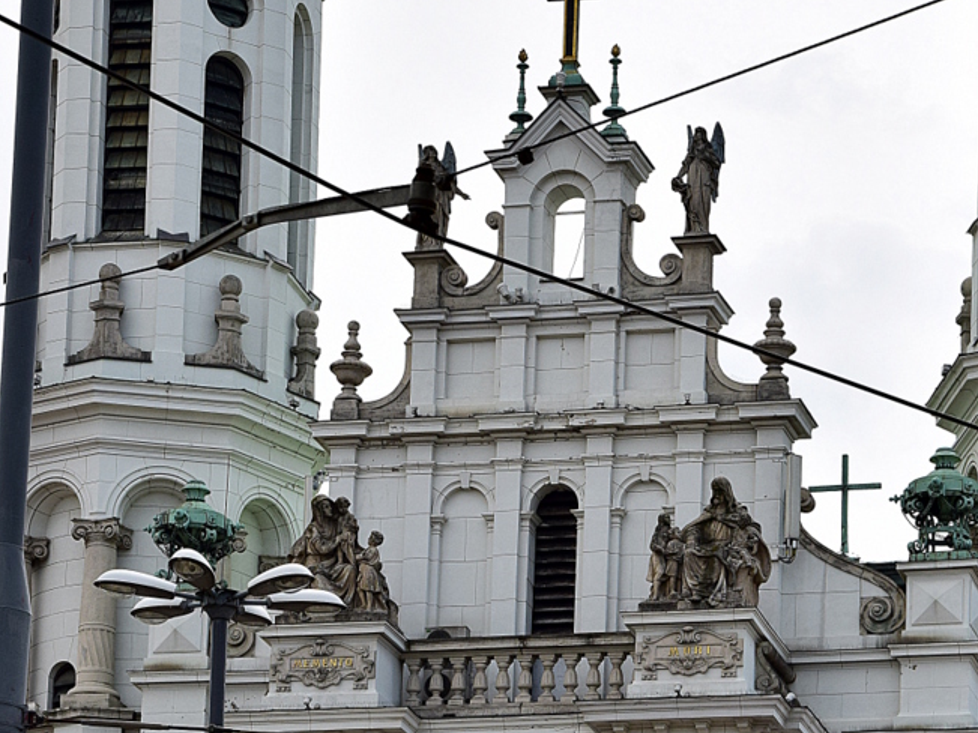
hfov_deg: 17.9
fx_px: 3107
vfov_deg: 13.5
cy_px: 356
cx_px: 583
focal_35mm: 110
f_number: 11
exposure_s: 1/500
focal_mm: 62
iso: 320
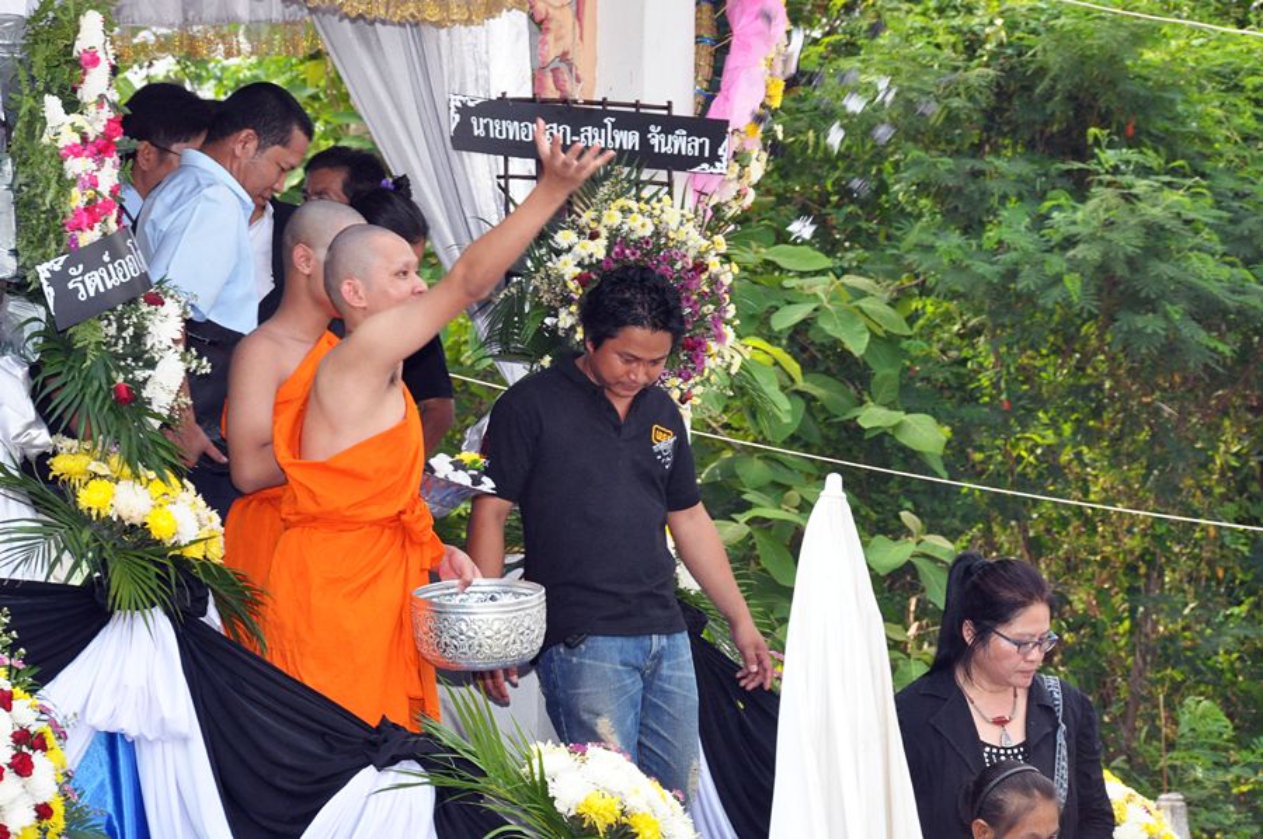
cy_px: 420
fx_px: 5888
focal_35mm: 168
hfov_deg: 12.2
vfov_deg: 8.2
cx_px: 632
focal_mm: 112
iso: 1600
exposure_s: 1/200
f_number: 13
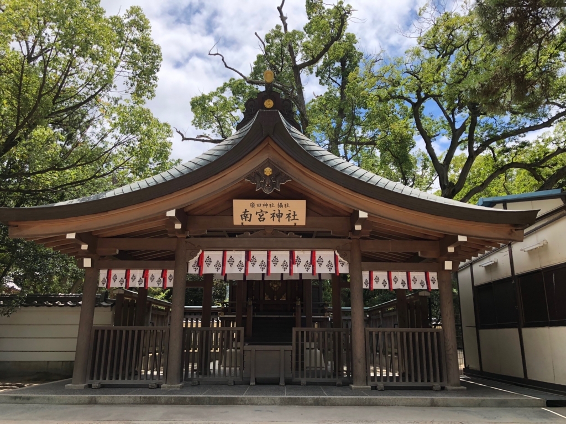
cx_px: 283
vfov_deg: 49.7
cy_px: 212
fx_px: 458
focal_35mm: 28
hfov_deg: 63.4
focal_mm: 4
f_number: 1.8
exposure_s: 1/1429
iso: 20
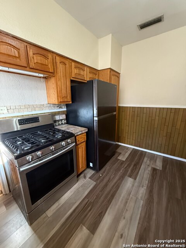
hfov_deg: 85.7
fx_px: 100
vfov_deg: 102.1
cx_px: 93
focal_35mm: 14
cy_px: 124
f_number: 2.2
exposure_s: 1/60
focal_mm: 2.22
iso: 640
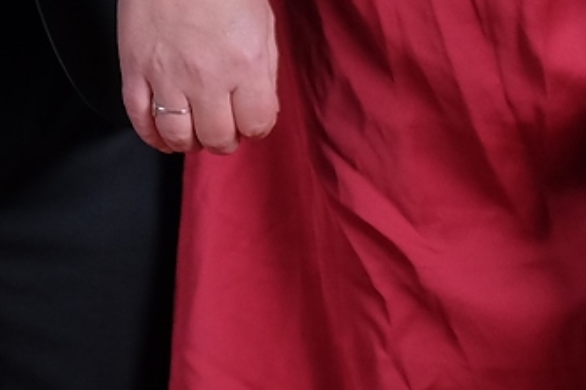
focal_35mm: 228
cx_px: 231
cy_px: -649
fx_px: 3709
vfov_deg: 5.7
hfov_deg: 9.0
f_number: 4
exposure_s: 1/180
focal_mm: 27.7
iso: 400
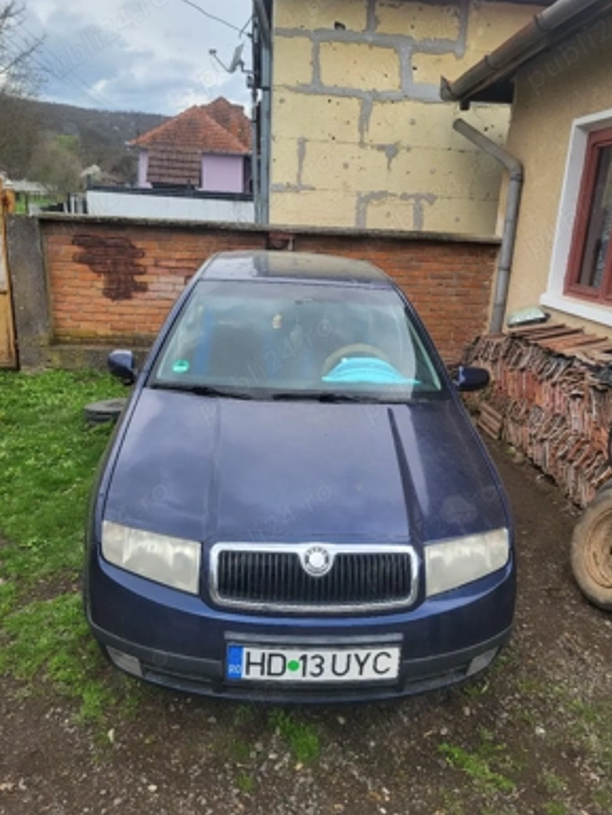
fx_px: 636
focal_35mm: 27
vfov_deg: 65.3
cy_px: 394
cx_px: 307
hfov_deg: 51.4
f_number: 1.8
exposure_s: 1/625
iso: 40
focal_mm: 5.4
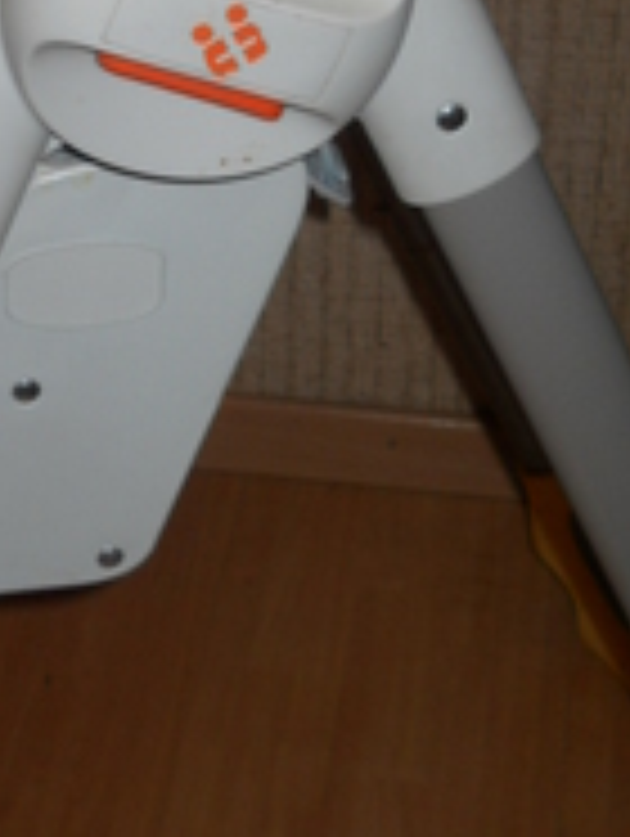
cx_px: -45
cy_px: 238
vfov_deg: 19.7
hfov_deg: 14.7
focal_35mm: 99
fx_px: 2397
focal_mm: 6.72
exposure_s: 1/30
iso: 80
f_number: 3.1
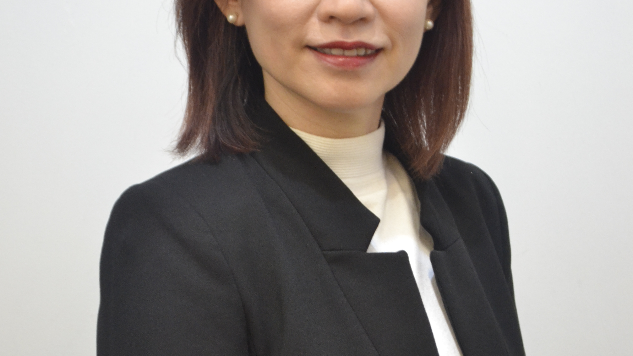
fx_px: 1913
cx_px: 318
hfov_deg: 18.8
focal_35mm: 114
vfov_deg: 10.6
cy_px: 156
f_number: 5.6
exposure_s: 1/20
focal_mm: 48
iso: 1600
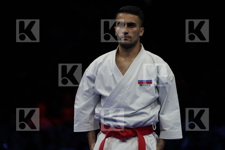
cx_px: 112
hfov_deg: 5.2
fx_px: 2500
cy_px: 75
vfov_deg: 3.4
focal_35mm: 400
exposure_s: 1/500
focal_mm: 400
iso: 800
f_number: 5.6
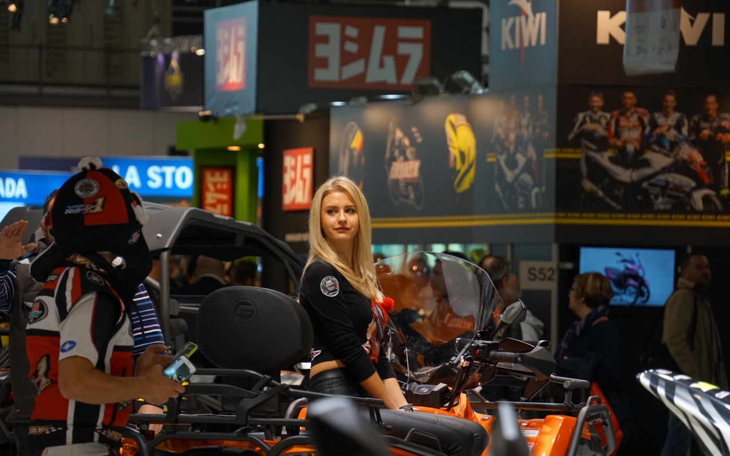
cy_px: 232
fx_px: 5153
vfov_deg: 5.1
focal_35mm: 259
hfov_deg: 8.1
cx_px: 366
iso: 1600
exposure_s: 1/320
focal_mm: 169
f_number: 6.3
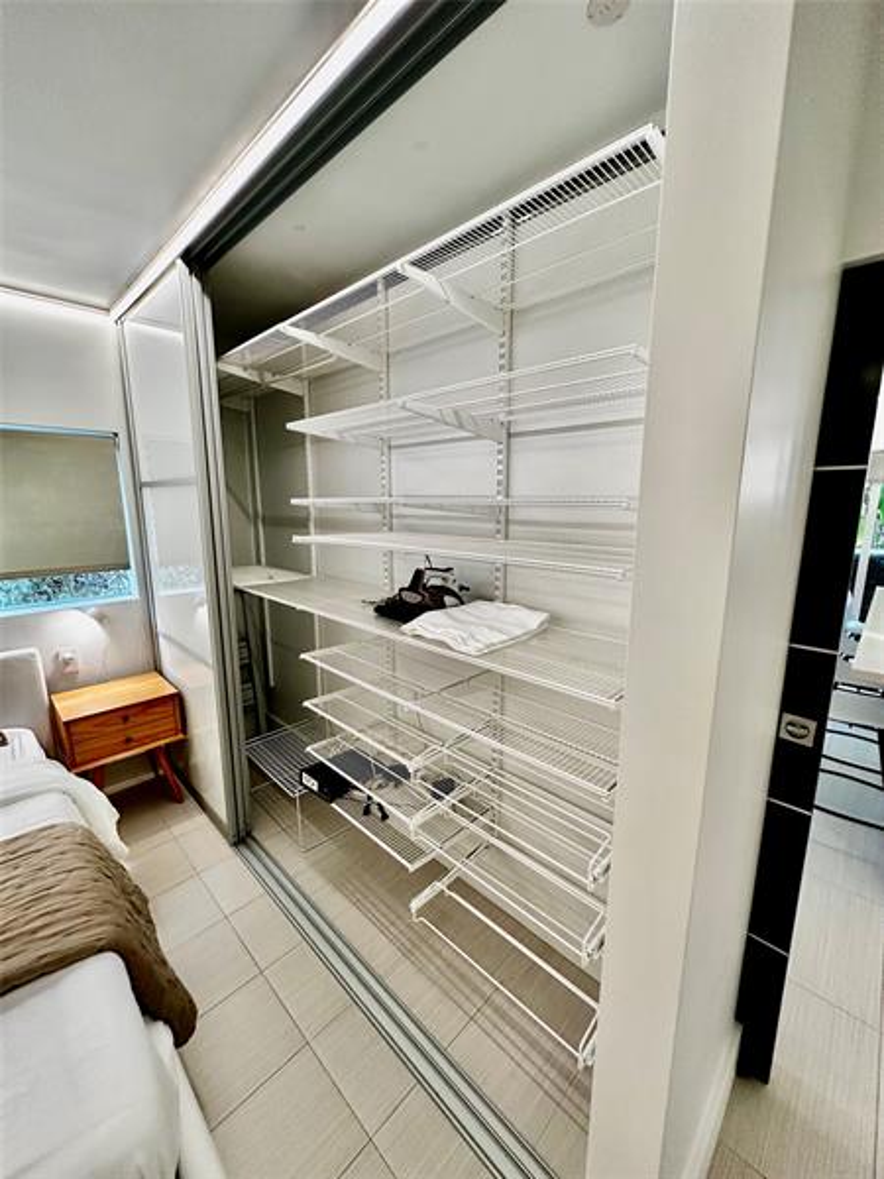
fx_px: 477
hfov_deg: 85.7
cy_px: 590
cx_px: 442
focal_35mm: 14
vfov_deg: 102.1
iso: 200
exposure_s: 1/120
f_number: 2.2
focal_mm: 2.22
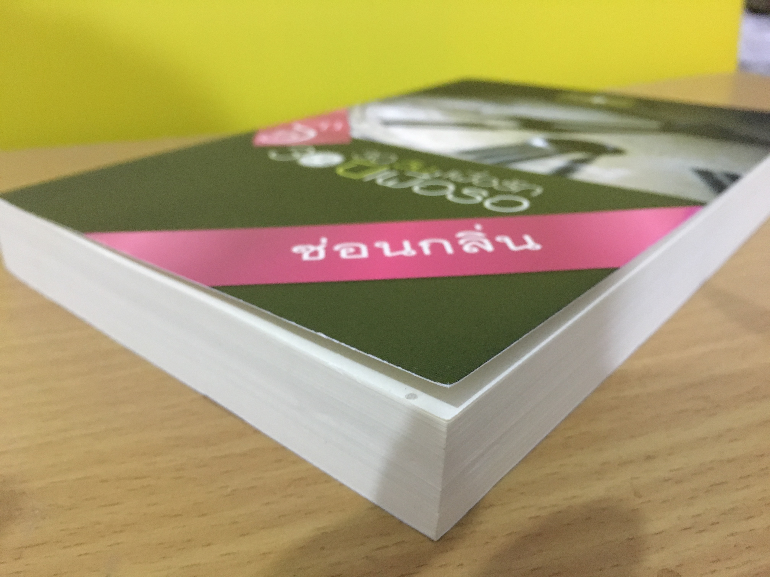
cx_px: 385
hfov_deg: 61.7
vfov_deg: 48.2
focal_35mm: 29
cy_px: 288
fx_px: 645
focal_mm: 4.15
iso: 400
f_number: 2.2
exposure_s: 1/17
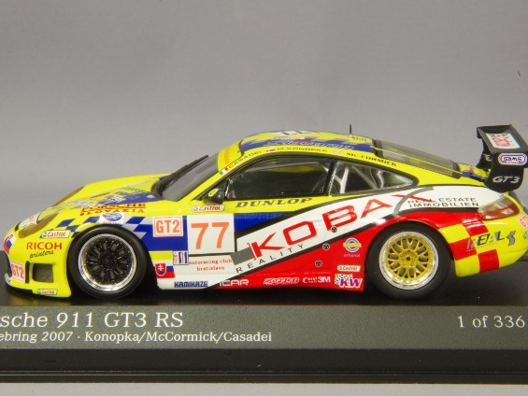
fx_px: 1861
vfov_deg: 12.2
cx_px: 274
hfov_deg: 16.1
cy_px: 198
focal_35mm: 122
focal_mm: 75
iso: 800
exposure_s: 1/3.33
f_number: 32
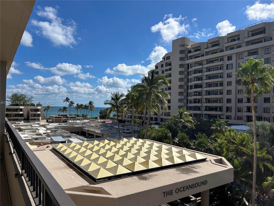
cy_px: 103
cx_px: 137
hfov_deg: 67.3
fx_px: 206
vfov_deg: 53.1
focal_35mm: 26
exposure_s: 1/8000
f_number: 1.5
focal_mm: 5.7
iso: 50
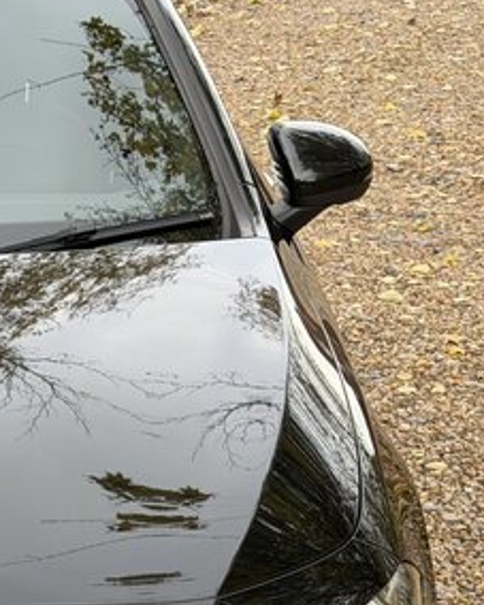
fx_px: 2365
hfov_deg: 11.3
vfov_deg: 14.5
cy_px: 511
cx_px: -194
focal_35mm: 132
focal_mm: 6.76
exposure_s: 1/272
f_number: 1.78
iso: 64
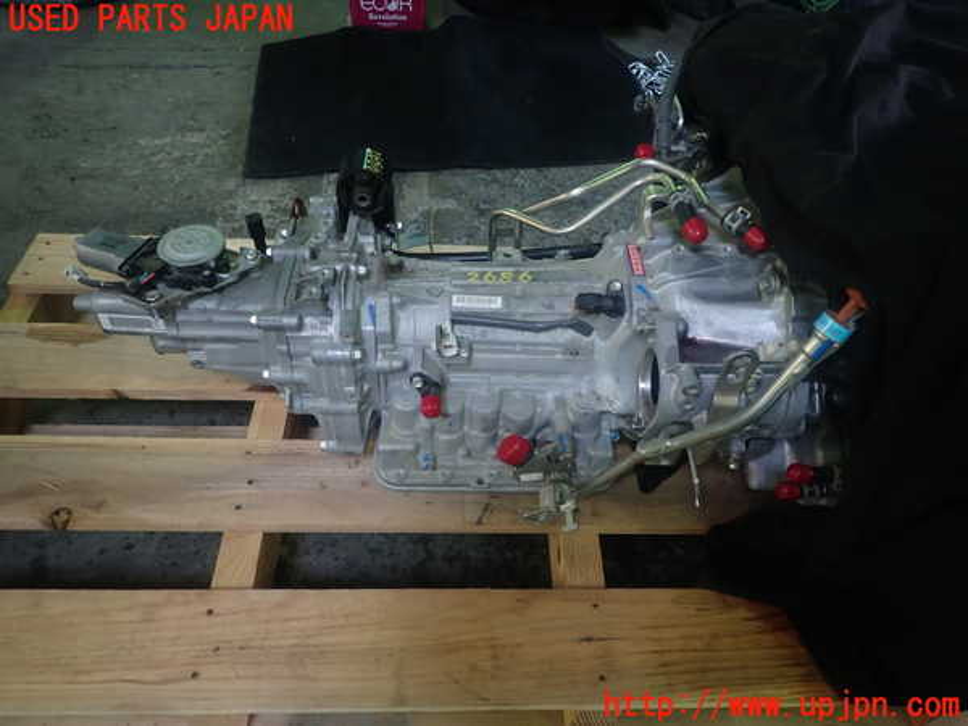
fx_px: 699
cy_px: 363
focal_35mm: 25
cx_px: 484
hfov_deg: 69.4
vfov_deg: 54.9
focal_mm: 4.5
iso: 200
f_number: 2
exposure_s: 1/30
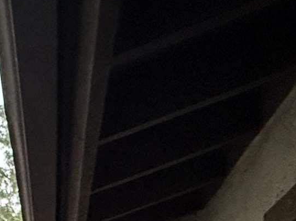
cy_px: 501
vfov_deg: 14.0
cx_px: -19
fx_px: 684
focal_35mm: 80
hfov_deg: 23.1
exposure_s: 1/60
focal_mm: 2.22
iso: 640
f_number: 2.2
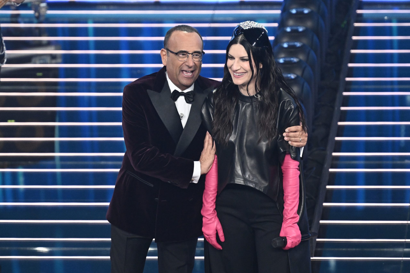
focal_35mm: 345
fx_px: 3928
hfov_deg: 6.0
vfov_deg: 4.0
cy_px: 136
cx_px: 205
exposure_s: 1/250
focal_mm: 230
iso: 4000
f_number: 4
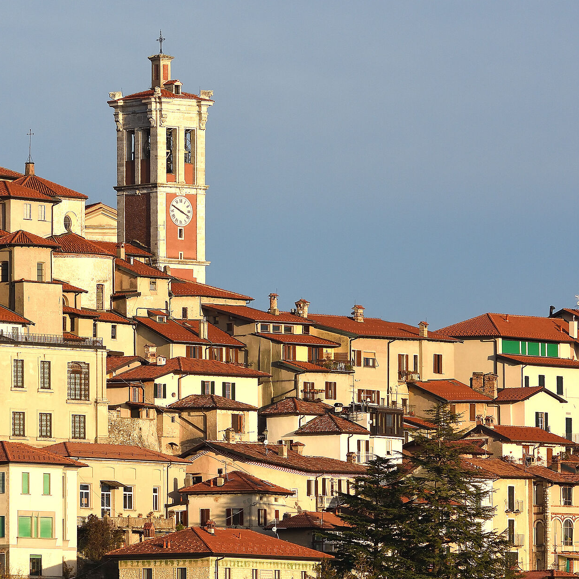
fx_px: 7002
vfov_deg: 4.7
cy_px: 341
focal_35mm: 370
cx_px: 162
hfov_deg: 4.7
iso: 200
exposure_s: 1/800
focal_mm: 150
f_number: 6.3
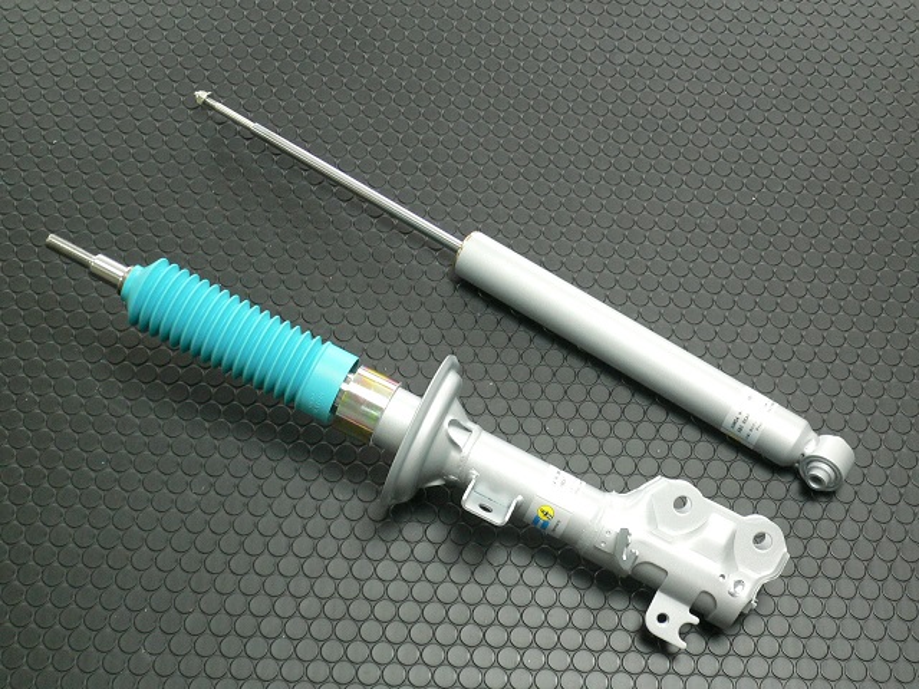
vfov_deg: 28.6
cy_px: 344
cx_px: 460
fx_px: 1354
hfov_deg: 37.5
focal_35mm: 51
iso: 200
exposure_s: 1/8
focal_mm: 8.5
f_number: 3.4
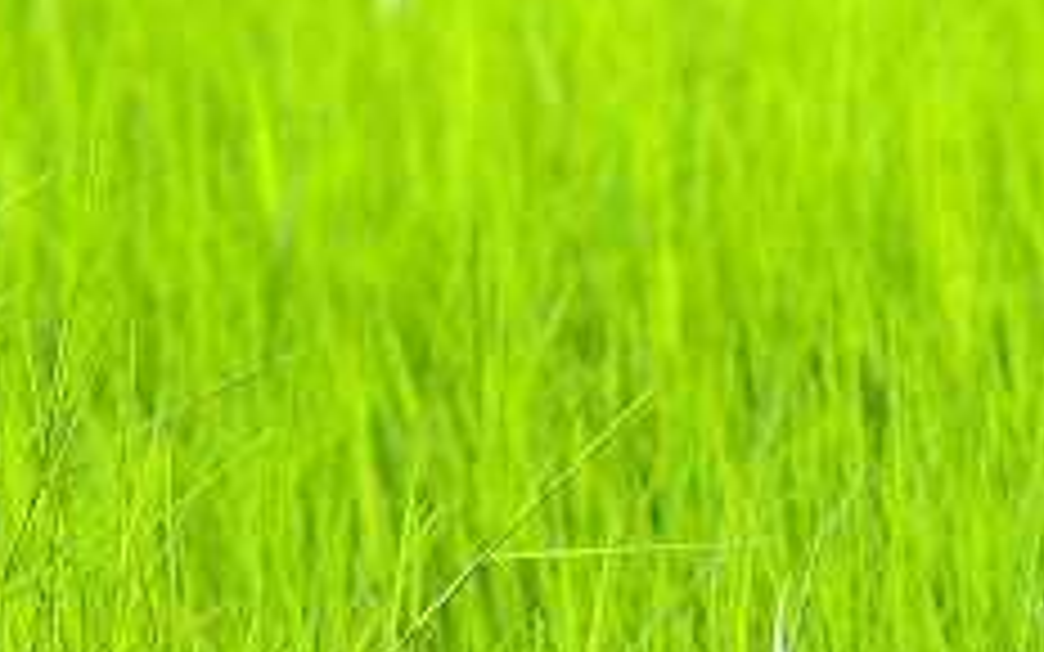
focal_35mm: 351
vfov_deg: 3.6
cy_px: -1315
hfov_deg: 5.8
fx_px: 9987
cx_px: -1436
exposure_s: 1/1000
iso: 400
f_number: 2.8
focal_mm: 50
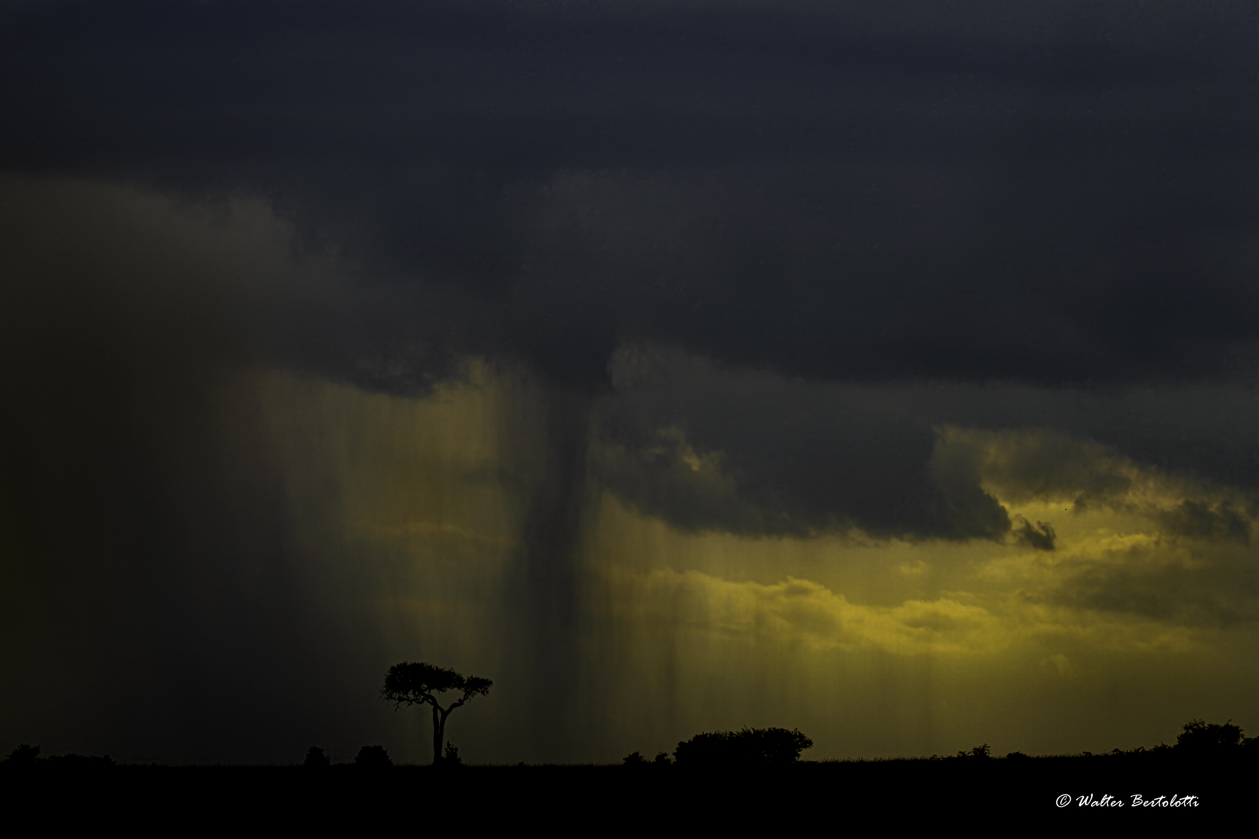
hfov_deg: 5.2
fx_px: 13988
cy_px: 420
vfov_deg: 3.4
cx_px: 630
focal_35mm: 400
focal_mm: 400
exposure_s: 1/2500
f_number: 3.2
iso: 100
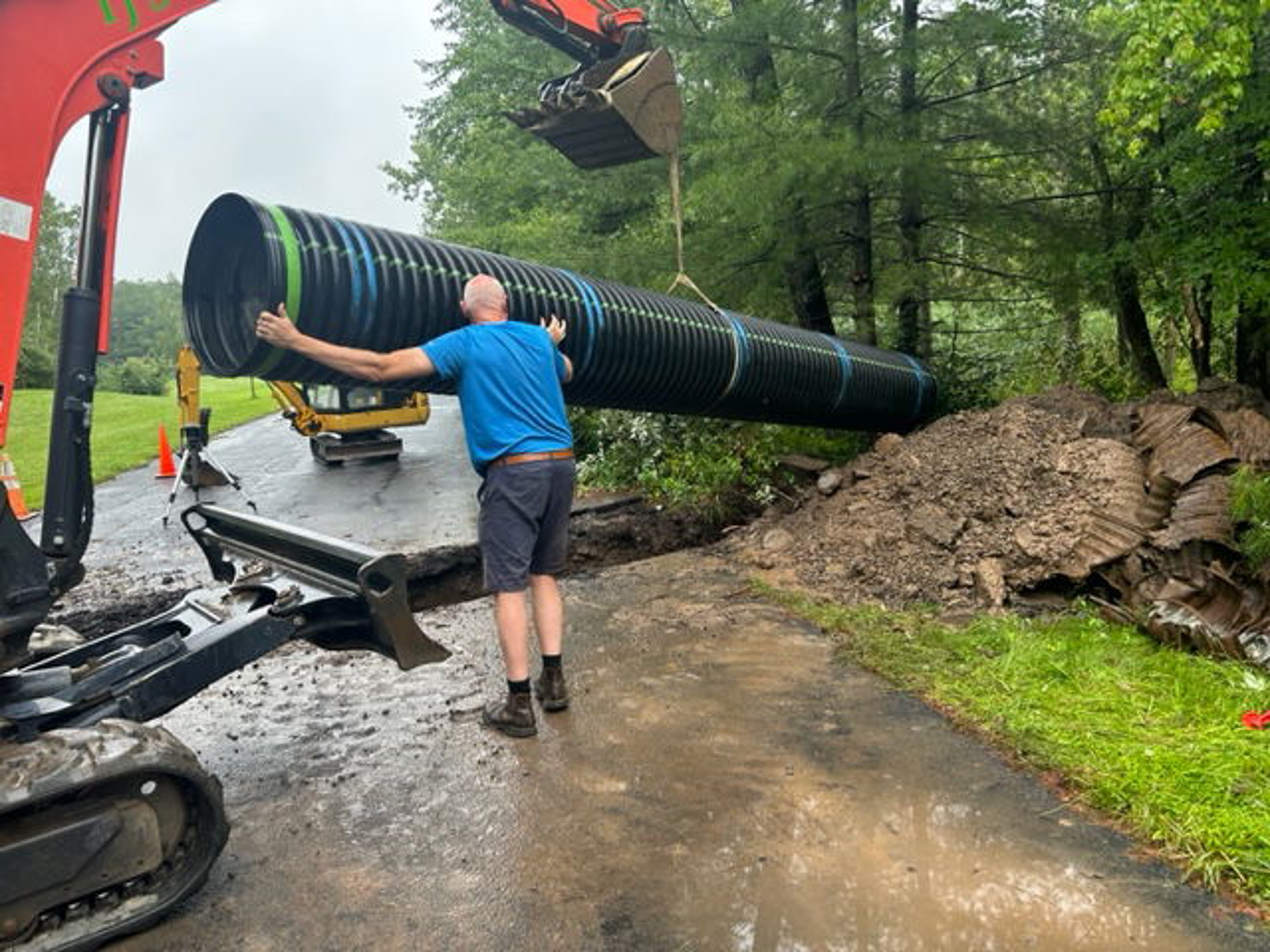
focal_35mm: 26
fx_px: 954
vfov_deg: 53.1
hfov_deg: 67.3
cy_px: 476
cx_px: 635
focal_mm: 5.7
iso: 64
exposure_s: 1/159
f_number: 1.5
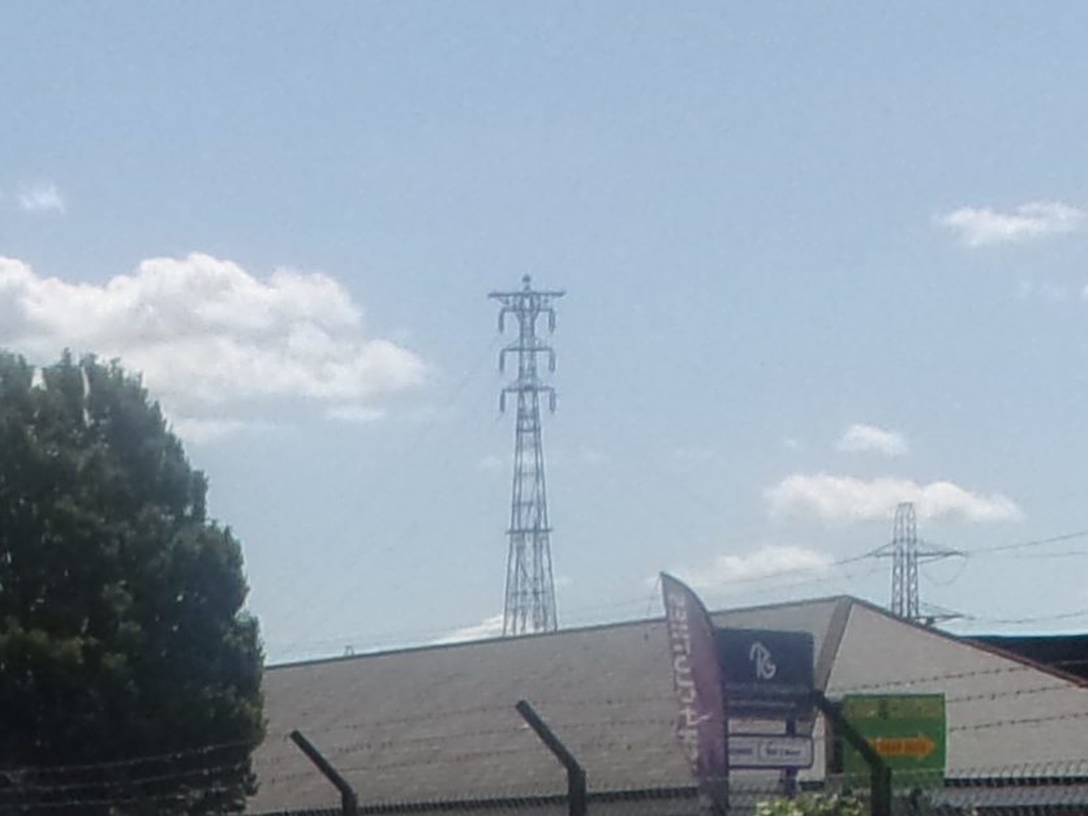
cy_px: 1713
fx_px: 4337
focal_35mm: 138
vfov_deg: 9.9
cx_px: -83
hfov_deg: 14.0
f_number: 11.7
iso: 80
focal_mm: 4.5
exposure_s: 1/140
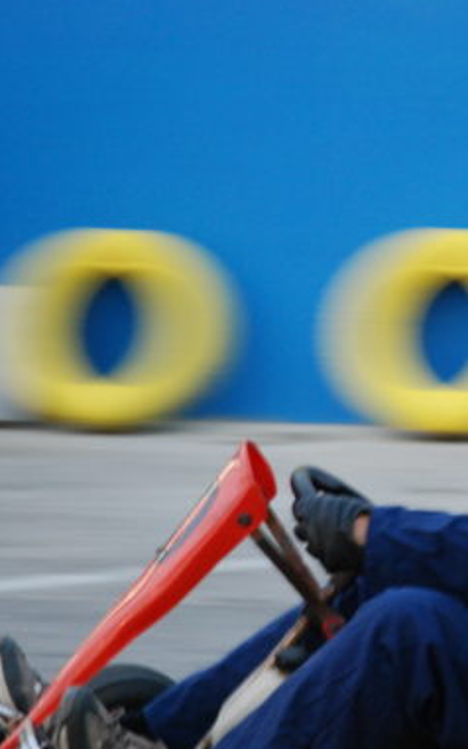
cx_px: 555
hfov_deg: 7.7
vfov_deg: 12.5
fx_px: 3430
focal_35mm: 168
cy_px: 436
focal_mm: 60
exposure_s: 1/25
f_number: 4.5
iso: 800
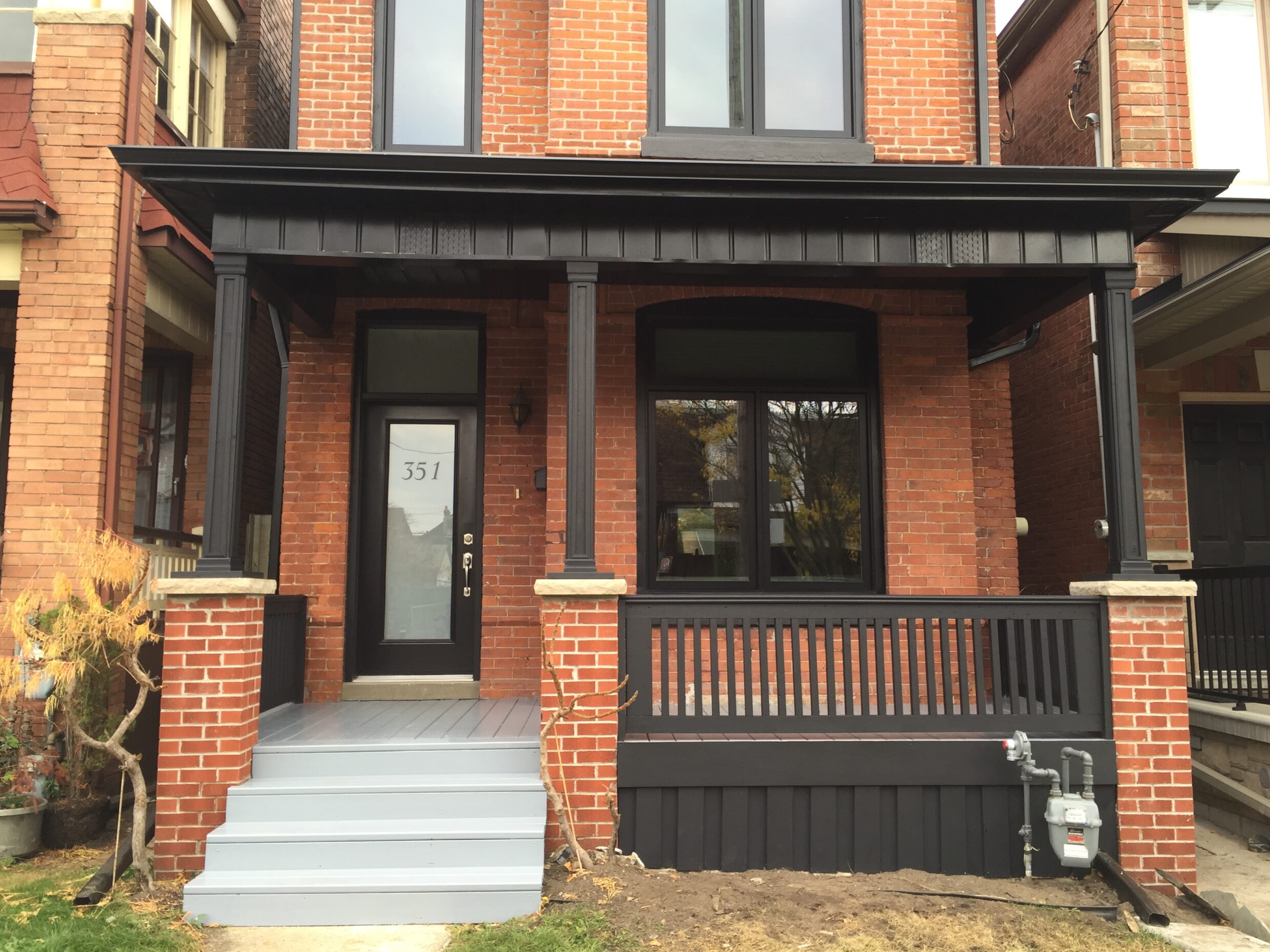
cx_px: 636
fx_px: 1101
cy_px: 462
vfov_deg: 46.8
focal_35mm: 30
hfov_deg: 60.0
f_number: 2.2
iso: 32
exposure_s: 1/120
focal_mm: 4.15
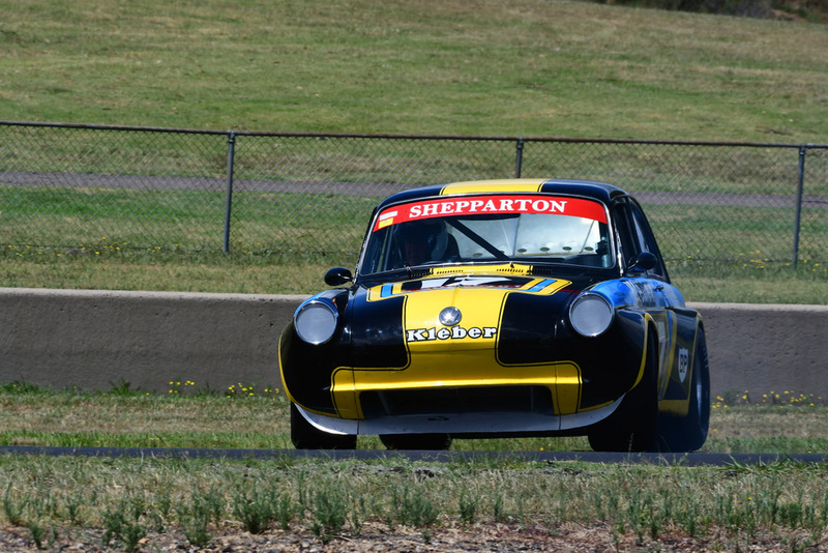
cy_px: 276
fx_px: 6902
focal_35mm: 300
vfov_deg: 4.6
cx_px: 414
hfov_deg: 6.9
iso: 250
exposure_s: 1/640
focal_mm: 200
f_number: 11
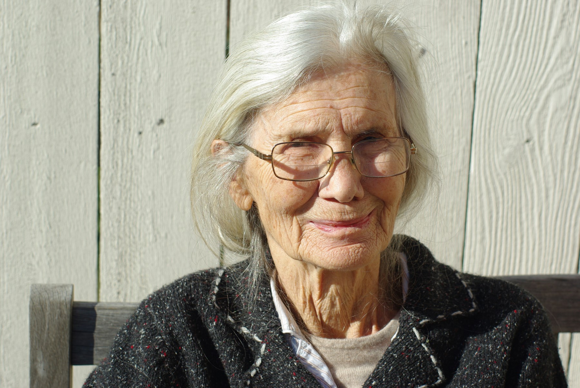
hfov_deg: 27.0
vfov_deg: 18.2
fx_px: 1210
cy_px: 194
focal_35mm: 75
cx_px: 290
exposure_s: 1/500
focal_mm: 50
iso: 100
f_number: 4.5
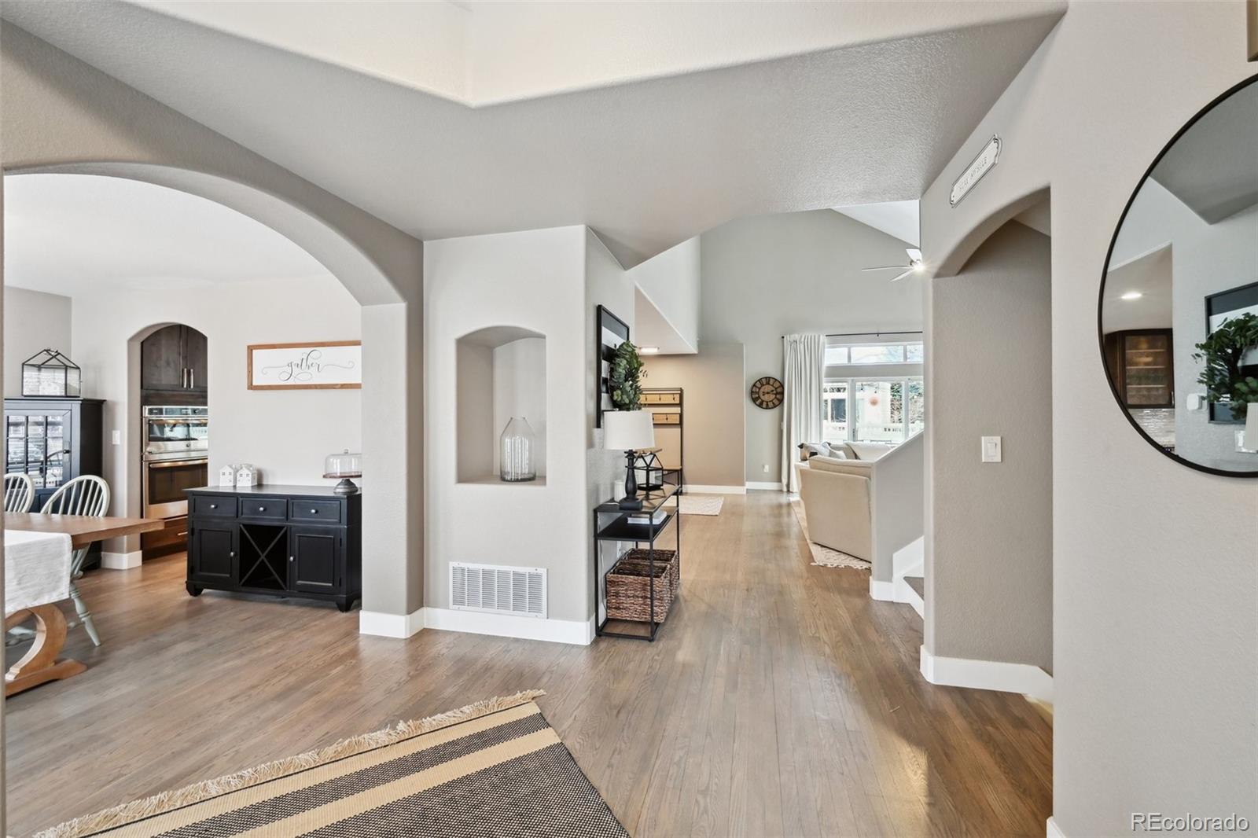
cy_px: 419
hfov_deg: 104.3
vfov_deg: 81.2
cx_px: 629
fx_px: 489
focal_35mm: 14
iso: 400
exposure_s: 1/4
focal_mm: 14
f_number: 11
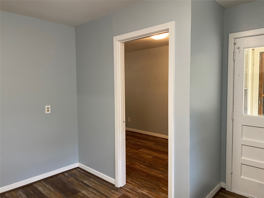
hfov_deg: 67.3
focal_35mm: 26
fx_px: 198
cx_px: 132
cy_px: 99
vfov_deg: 53.1
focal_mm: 4.25
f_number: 1.8
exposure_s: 1/60
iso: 160
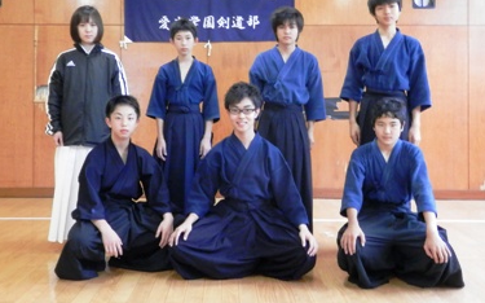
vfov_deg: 33.3
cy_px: 106
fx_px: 502
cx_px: 222
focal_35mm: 38
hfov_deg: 51.5
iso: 400
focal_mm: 5.5
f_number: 3.3
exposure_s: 1/8
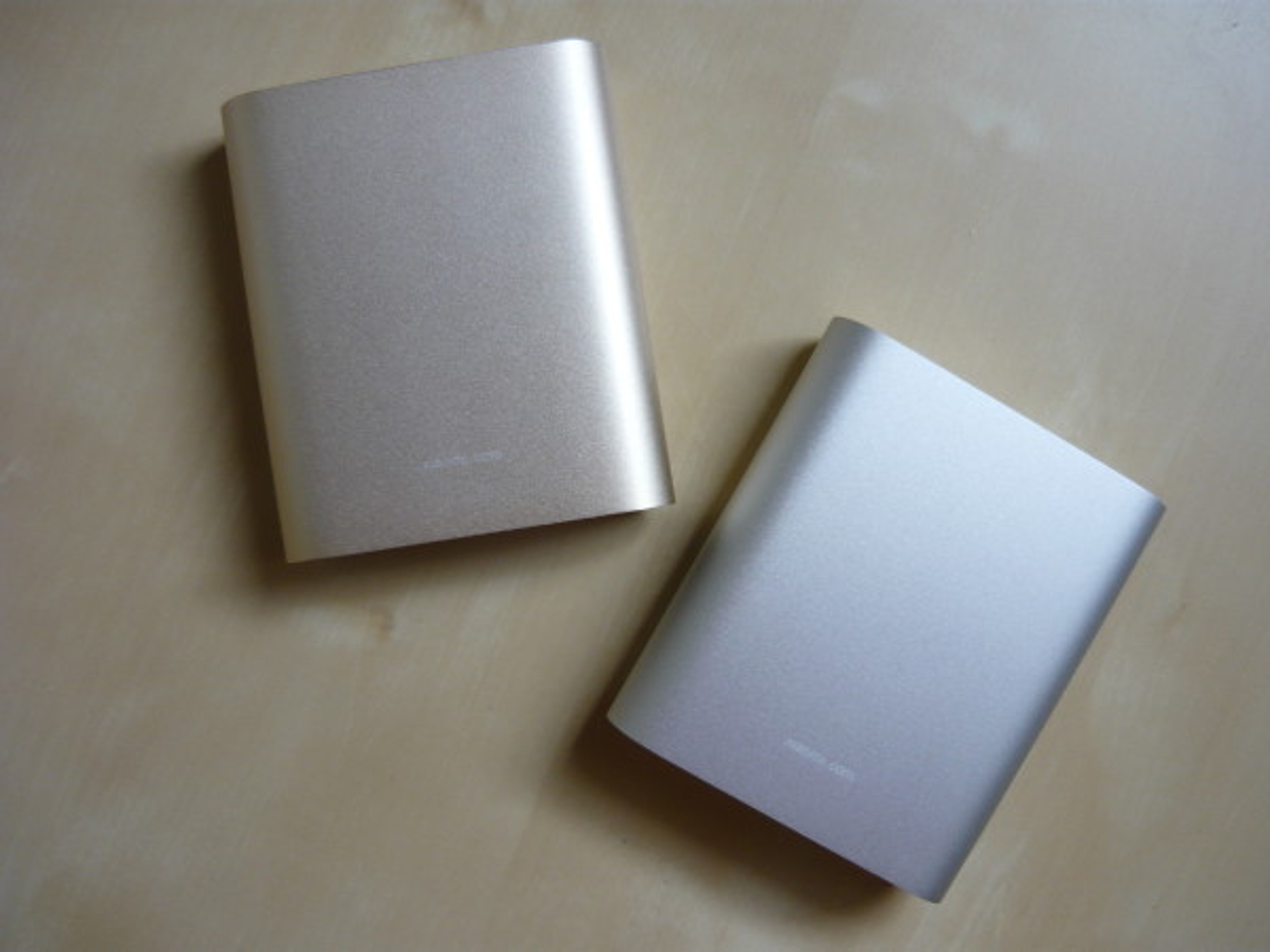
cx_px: 635
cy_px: 476
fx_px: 1211
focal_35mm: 33
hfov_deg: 55.4
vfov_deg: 42.9
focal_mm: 5.5
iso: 100
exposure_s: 1/40
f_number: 2.8
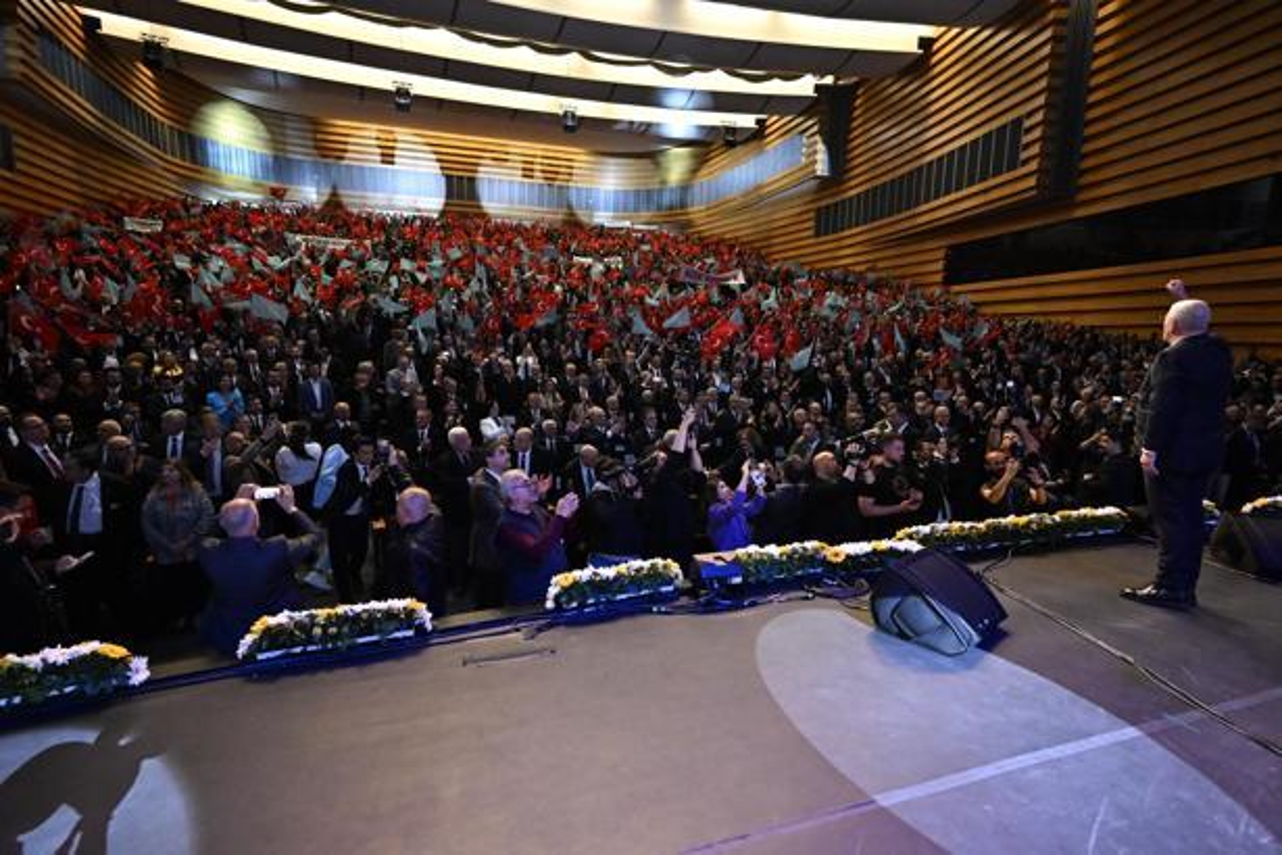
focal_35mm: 18
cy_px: 428
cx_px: 641
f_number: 4.5
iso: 4000
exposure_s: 1/200
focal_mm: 12
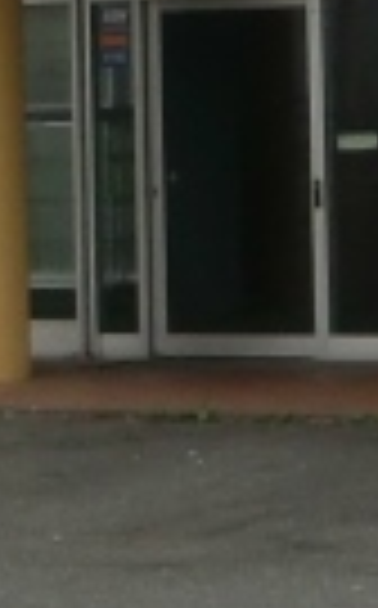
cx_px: 234
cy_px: -333
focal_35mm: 225
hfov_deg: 5.8
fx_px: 3721
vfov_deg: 9.1
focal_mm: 4.65
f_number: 2.6
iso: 64
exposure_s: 1/800
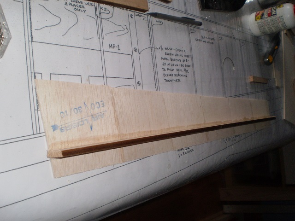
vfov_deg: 39.7
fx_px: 307
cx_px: 148
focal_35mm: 36
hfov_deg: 51.4
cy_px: 110
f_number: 3.1
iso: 125
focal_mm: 6.3
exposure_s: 1/30
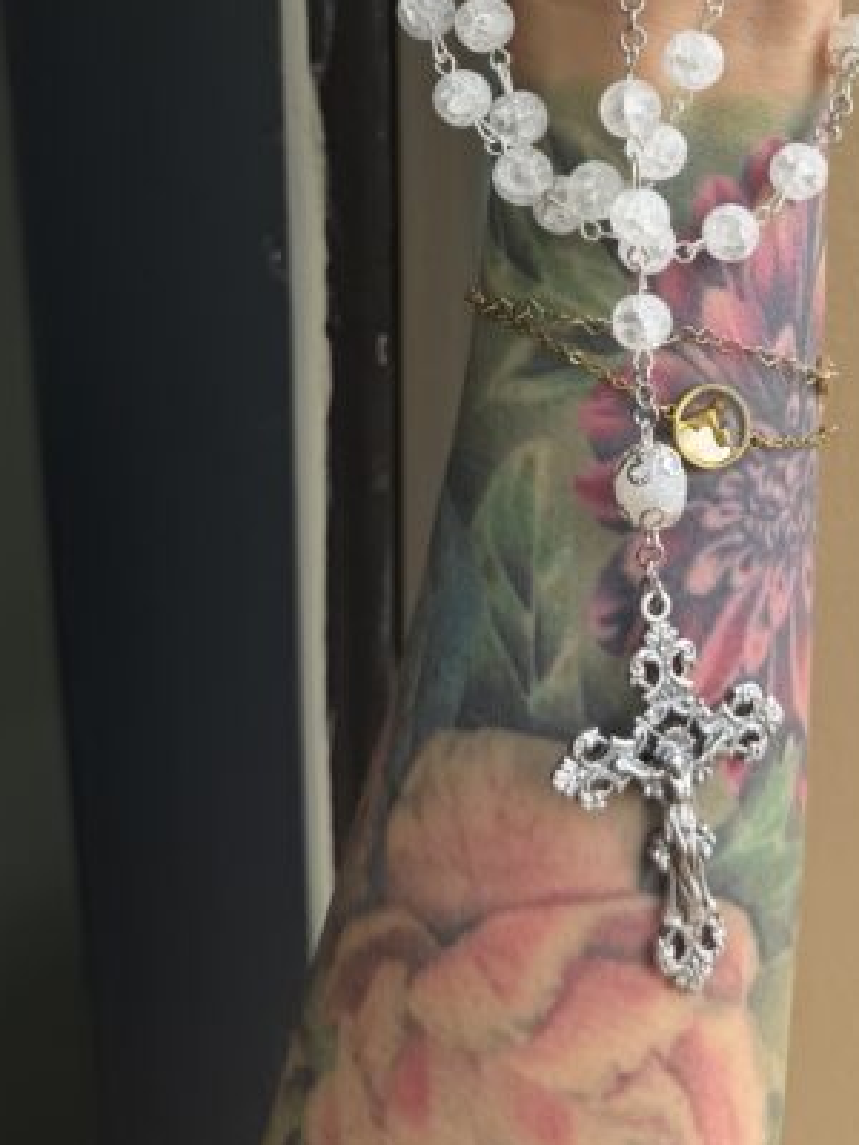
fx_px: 1588
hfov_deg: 29.7
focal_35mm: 48
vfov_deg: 37.5
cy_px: 155
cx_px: 659
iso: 80
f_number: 1.78
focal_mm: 6.76
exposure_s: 1/593
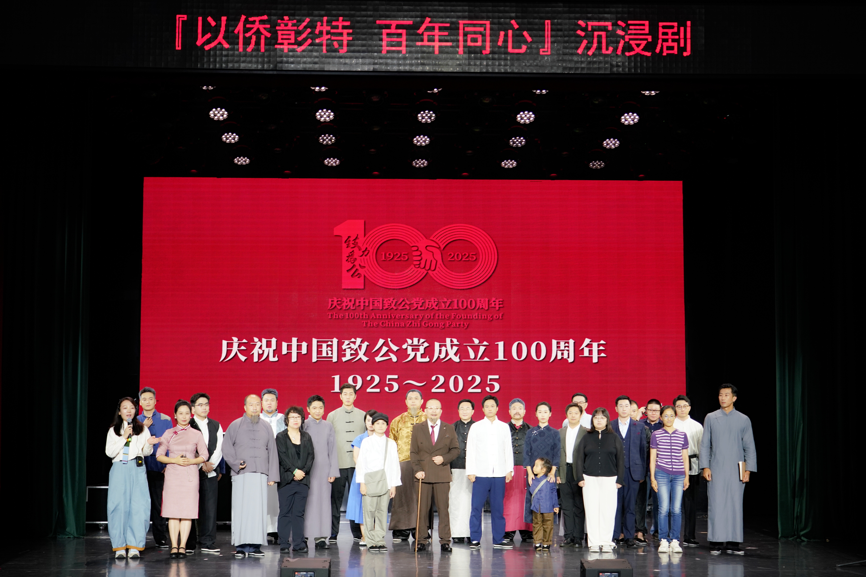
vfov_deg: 26.0
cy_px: 288
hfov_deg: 38.2
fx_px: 1251
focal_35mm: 52
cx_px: 433
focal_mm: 52
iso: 500
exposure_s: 1/50
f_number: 4
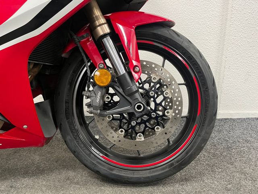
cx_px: 129
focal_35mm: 26
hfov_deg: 67.3
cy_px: 97
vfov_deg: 53.1
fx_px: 194
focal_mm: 5.1
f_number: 1.6
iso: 400
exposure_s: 1/50
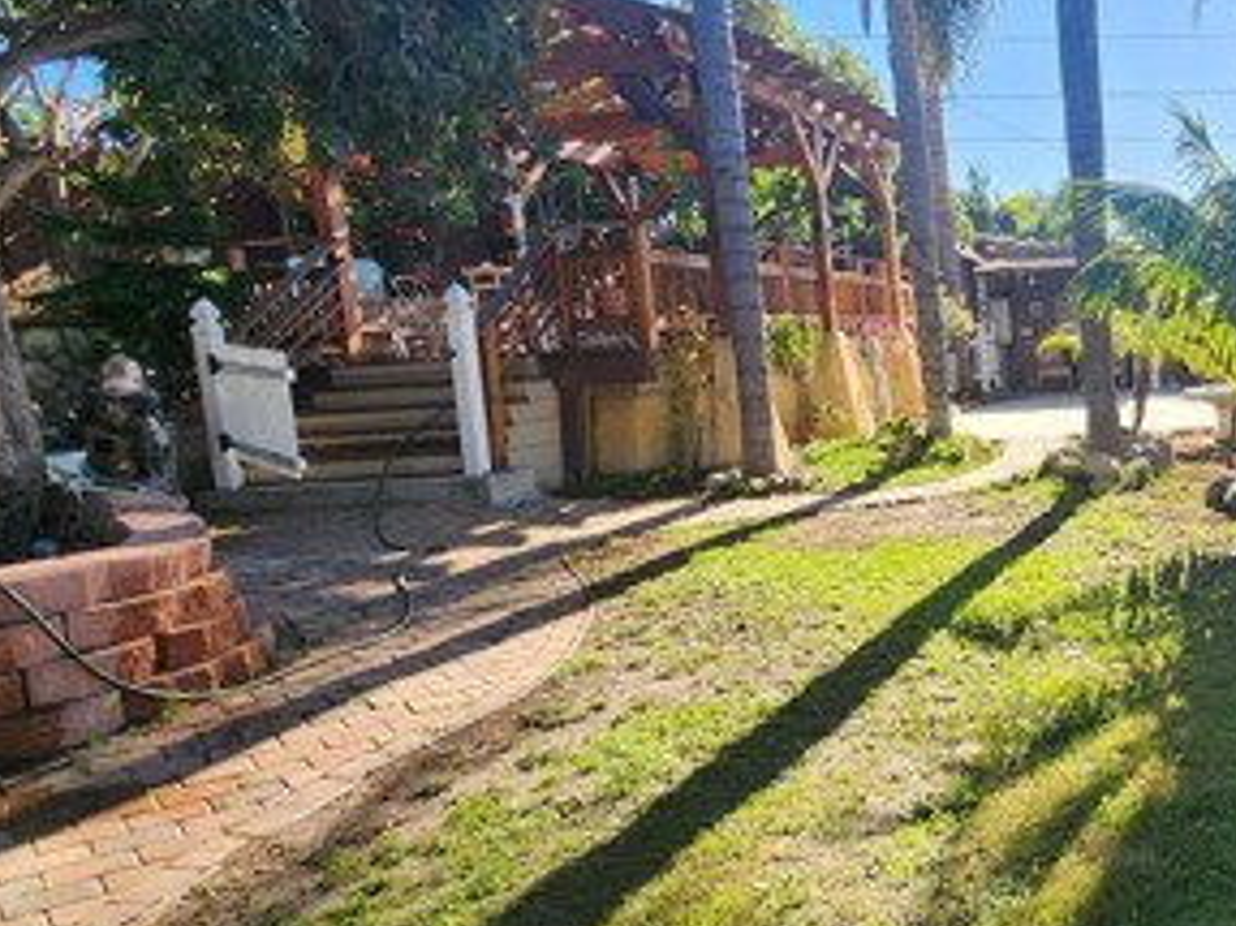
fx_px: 1035
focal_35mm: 29
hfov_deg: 51.4
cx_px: 1193
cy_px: 465
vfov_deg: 48.2
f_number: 2.2
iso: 50
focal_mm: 2.2
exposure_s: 1/614
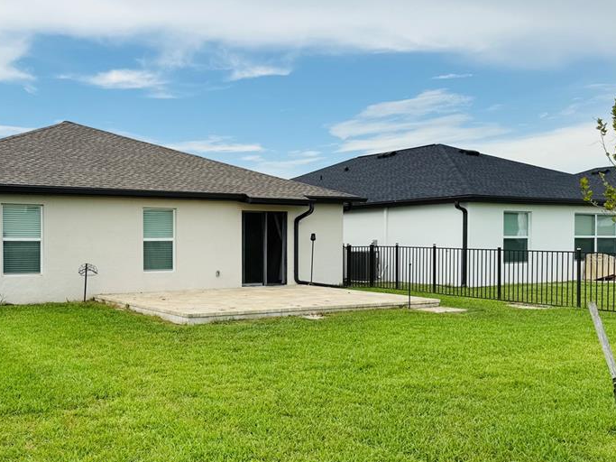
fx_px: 641
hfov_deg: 49.9
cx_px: 179
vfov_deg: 39.6
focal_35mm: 36
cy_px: 258
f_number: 1.78
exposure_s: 1/3145
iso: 80
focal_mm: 6.76
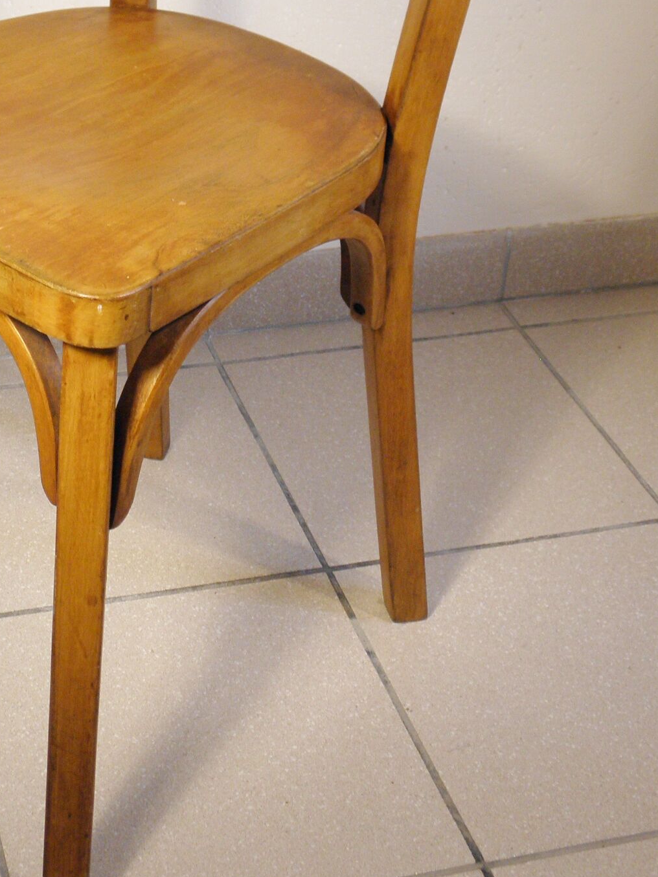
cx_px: 135
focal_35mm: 68
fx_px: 1724
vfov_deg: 28.2
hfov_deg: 21.4
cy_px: 221
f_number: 3.7
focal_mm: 6.4
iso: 125
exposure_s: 1/40
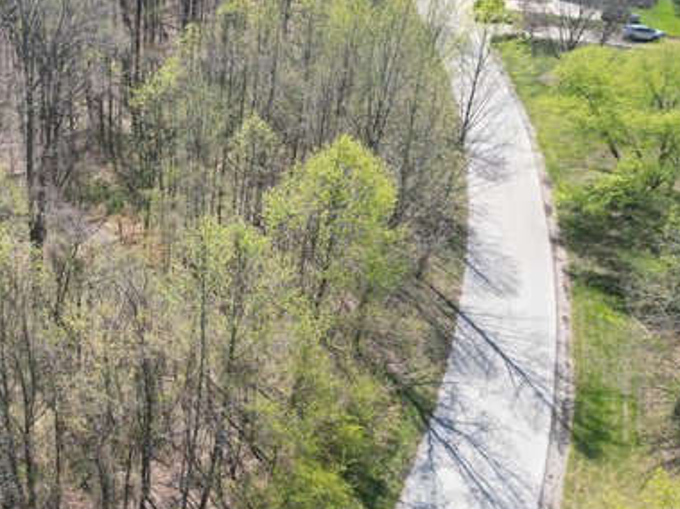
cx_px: 121
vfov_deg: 35.9
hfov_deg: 44.2
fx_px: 786
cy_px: 237
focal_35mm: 40
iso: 120
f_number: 1.7
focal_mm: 6.72
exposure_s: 1/1000
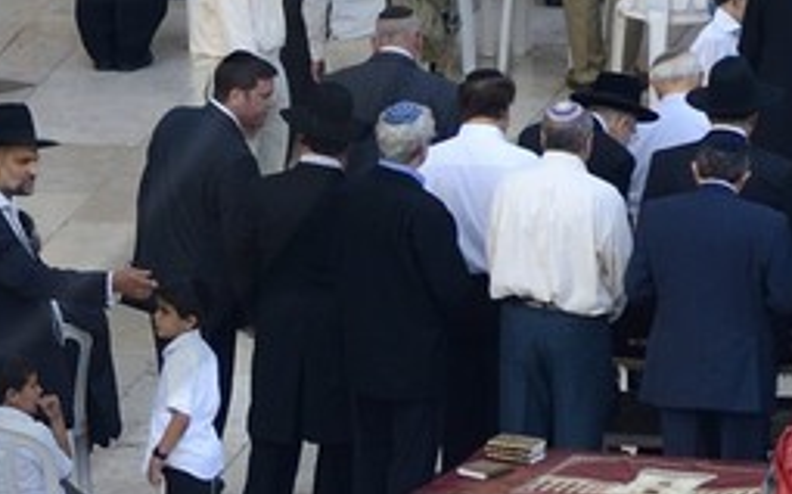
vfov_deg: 1.0
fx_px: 27610
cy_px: -522
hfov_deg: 1.6
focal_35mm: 1280
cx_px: -745
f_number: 6.3
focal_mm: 200
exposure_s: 1/250
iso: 800
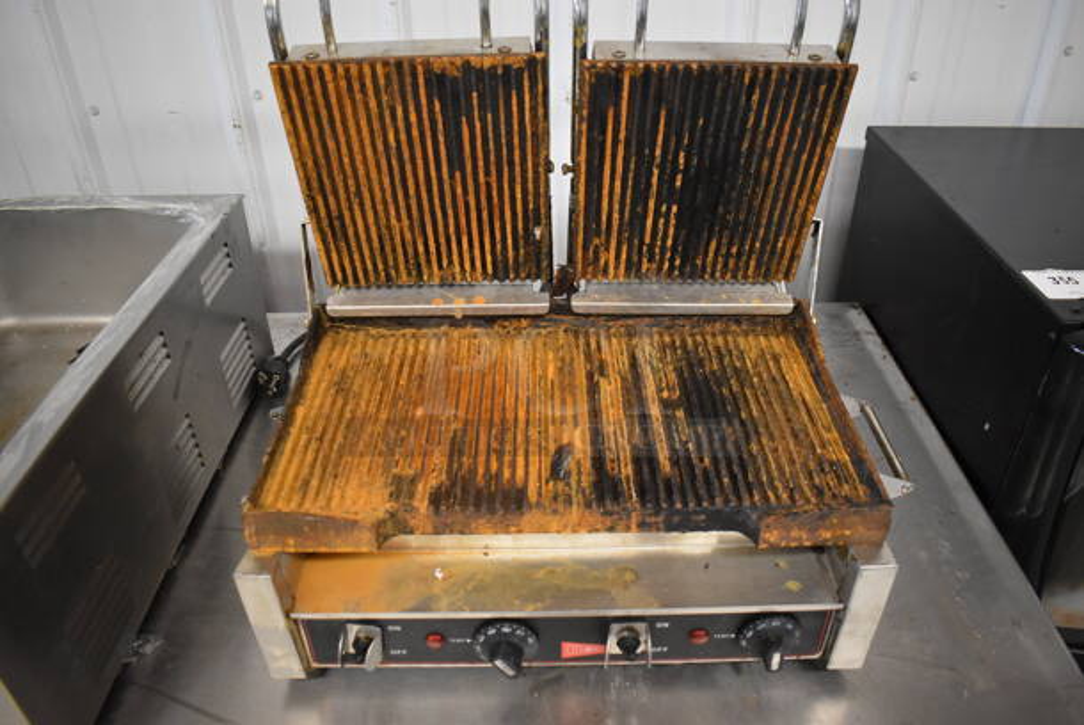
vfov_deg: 48.0
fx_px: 814
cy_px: 362
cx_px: 542
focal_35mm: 27
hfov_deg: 67.3
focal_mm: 18
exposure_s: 1/125
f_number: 3.5
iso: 2200
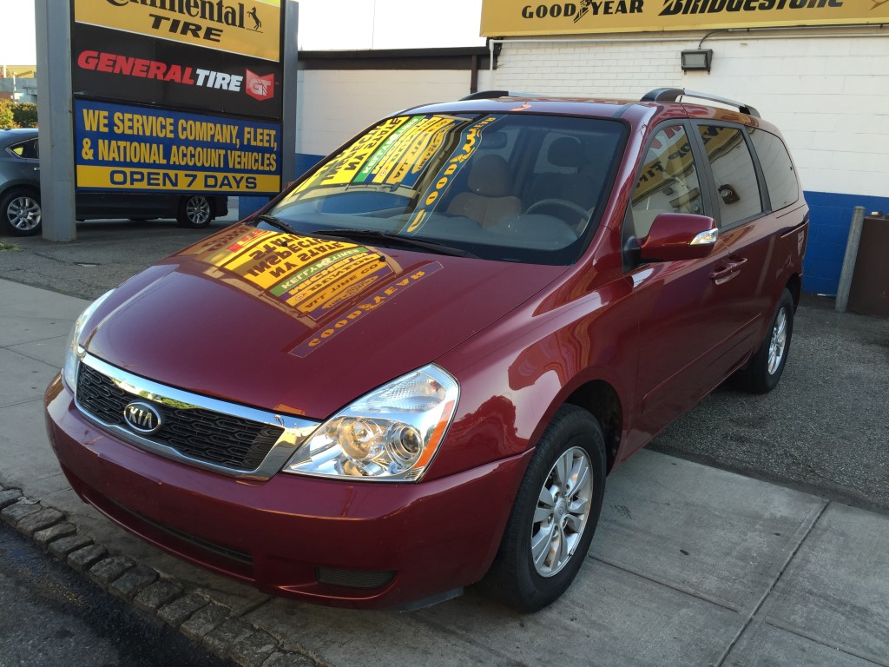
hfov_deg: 61.7
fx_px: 745
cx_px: 444
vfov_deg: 48.2
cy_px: 334
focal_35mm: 29
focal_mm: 4.15
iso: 32
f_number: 2.2
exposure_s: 1/166
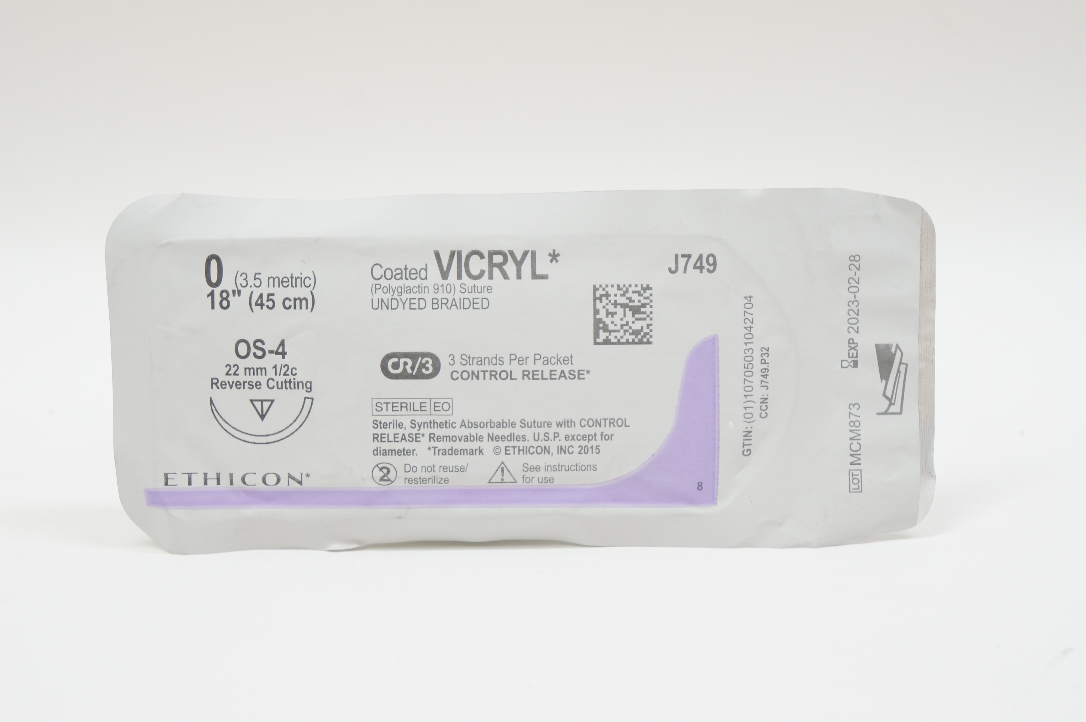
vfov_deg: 21.5
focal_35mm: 63
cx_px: 543
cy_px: 361
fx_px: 1898
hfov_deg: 31.9
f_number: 7.1
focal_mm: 42
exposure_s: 1/40
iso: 400
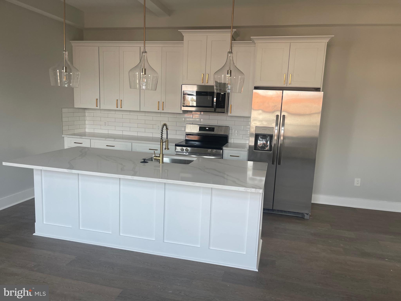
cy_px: 150
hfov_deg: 67.3
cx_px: 200
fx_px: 301
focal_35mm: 26
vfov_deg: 53.1
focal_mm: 5.1
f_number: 1.6
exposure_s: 1/120
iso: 80
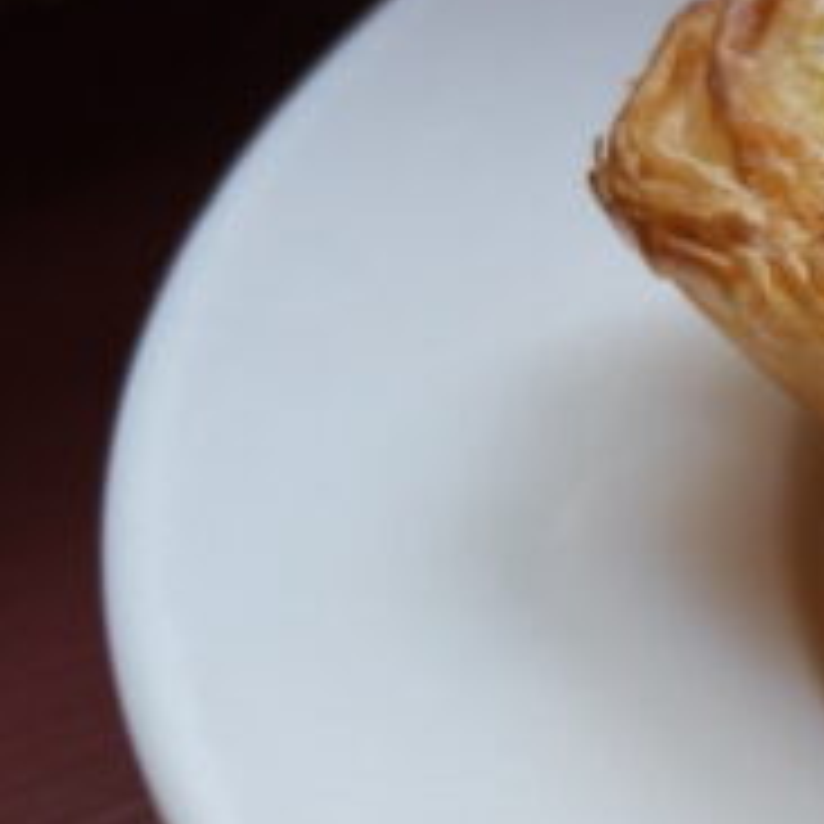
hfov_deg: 7.3
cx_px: 2296
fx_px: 5898
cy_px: 252
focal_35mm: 219
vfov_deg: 8.0
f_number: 4.7
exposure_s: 1/100
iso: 1000
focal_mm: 30.5
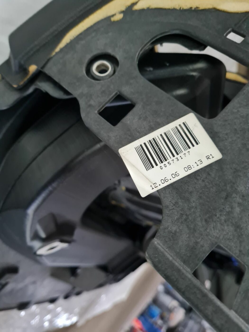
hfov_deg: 53.1
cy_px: 166
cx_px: 124
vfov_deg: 67.3
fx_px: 249
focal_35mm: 26
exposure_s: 1/33
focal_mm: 5.4
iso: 640
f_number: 1.8
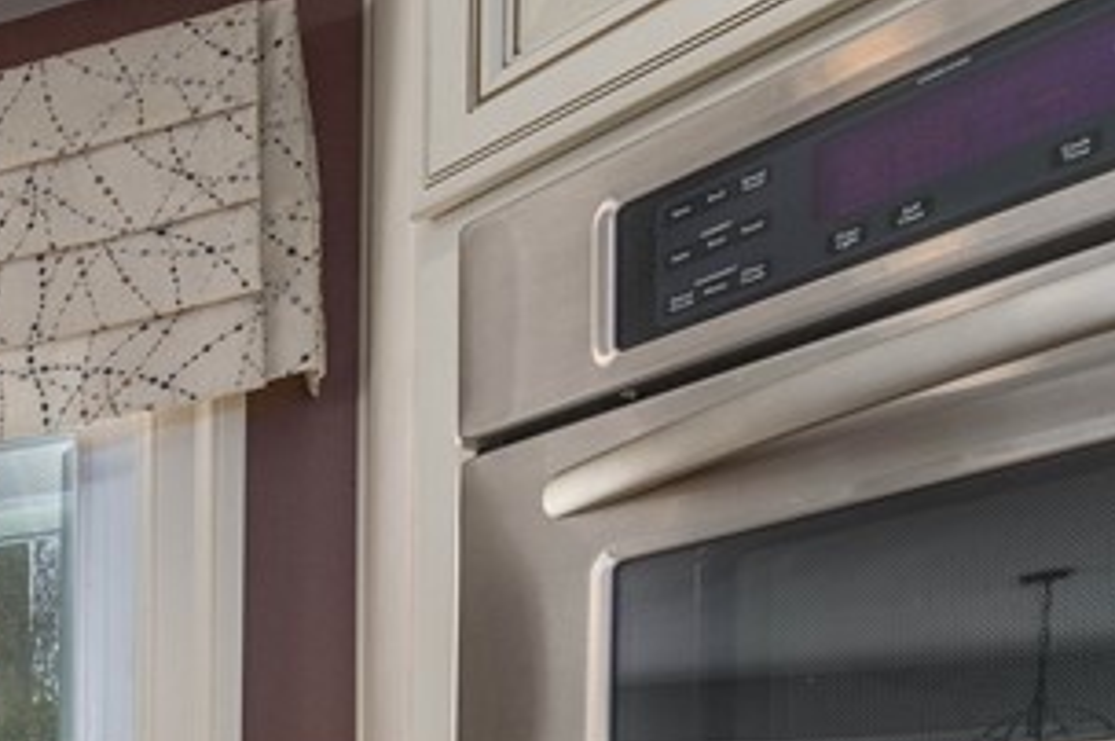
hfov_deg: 25.2
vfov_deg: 23.4
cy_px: 1000
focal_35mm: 50
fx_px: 1547
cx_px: -702
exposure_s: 1/60
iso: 200
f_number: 9
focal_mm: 14
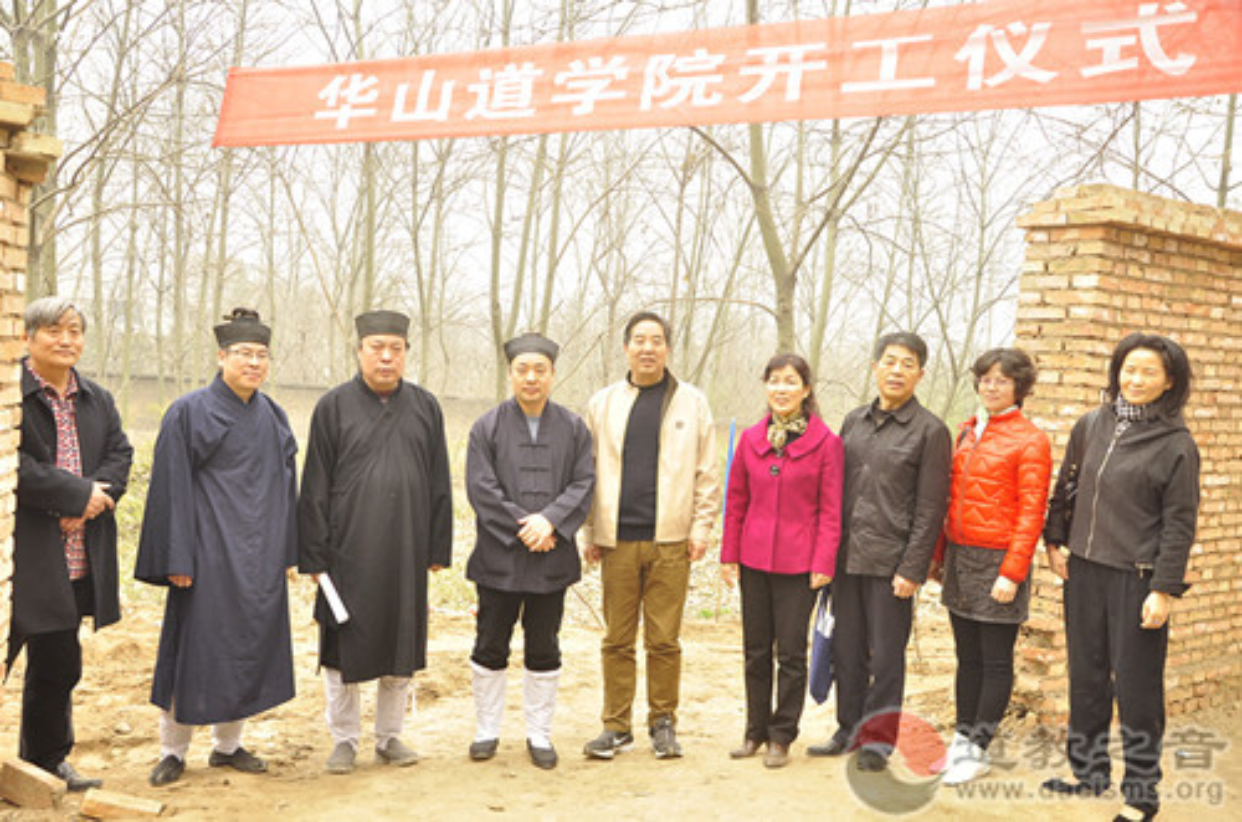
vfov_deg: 36.7
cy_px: 411
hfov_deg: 53.2
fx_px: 1239
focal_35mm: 36
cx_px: 621
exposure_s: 1/160
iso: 250
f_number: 6.3
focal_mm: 24
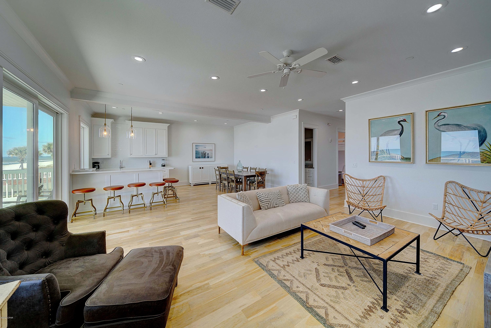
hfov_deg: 112.6
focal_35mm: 12
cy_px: 164
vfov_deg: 90.0
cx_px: 246
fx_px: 164
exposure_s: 1/40
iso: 100
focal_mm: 12
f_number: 5
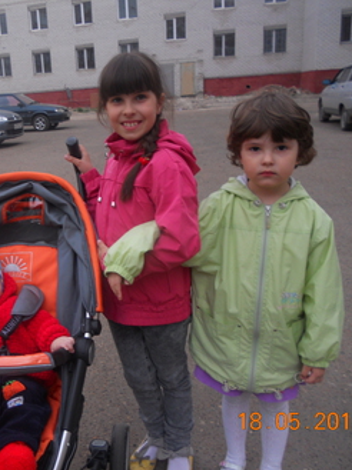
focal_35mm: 37
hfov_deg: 37.3
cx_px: 72
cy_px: 231
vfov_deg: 50.2
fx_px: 503
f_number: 3.2
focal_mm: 4.9
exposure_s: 1/60
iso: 80
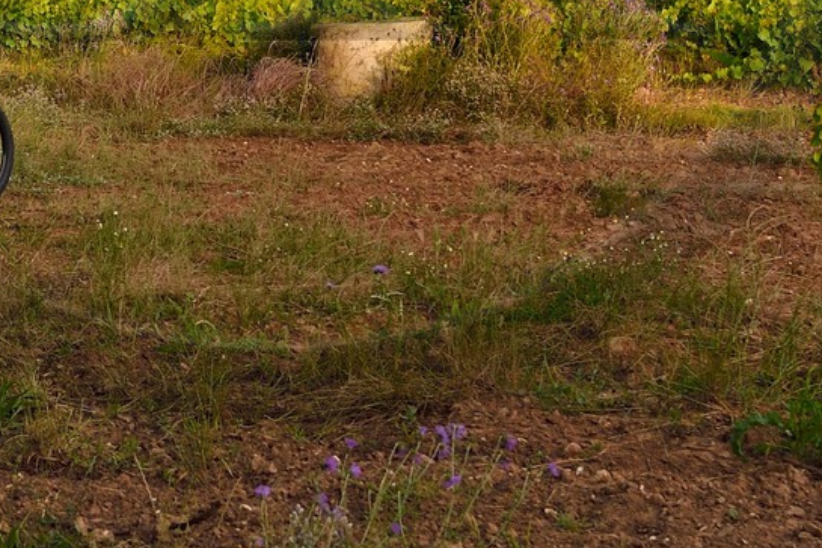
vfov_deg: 9.9
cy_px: -205
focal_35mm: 135
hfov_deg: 15.2
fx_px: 3081
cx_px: 271
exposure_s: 1/250
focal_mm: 46
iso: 200
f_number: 7.1
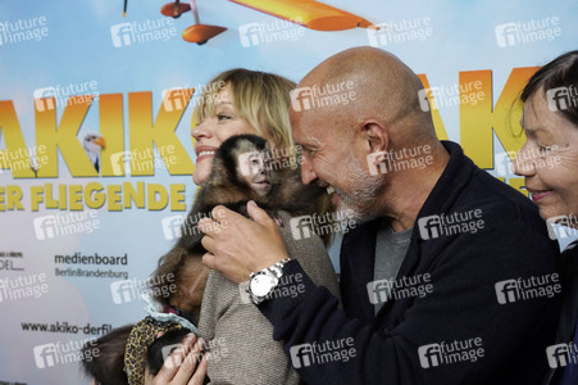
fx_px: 1011
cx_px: 289
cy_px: 192
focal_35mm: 63
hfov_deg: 31.9
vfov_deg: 21.5
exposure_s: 1/100
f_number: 5.6
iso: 640
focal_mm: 63
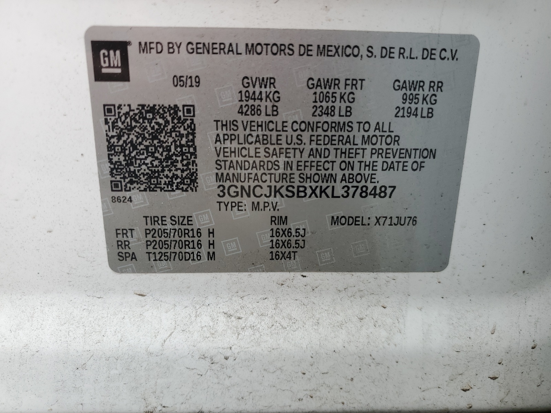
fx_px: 414
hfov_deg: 67.3
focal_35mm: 26
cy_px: 206
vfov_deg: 53.1
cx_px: 276
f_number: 1.5
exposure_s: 1/400
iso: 50
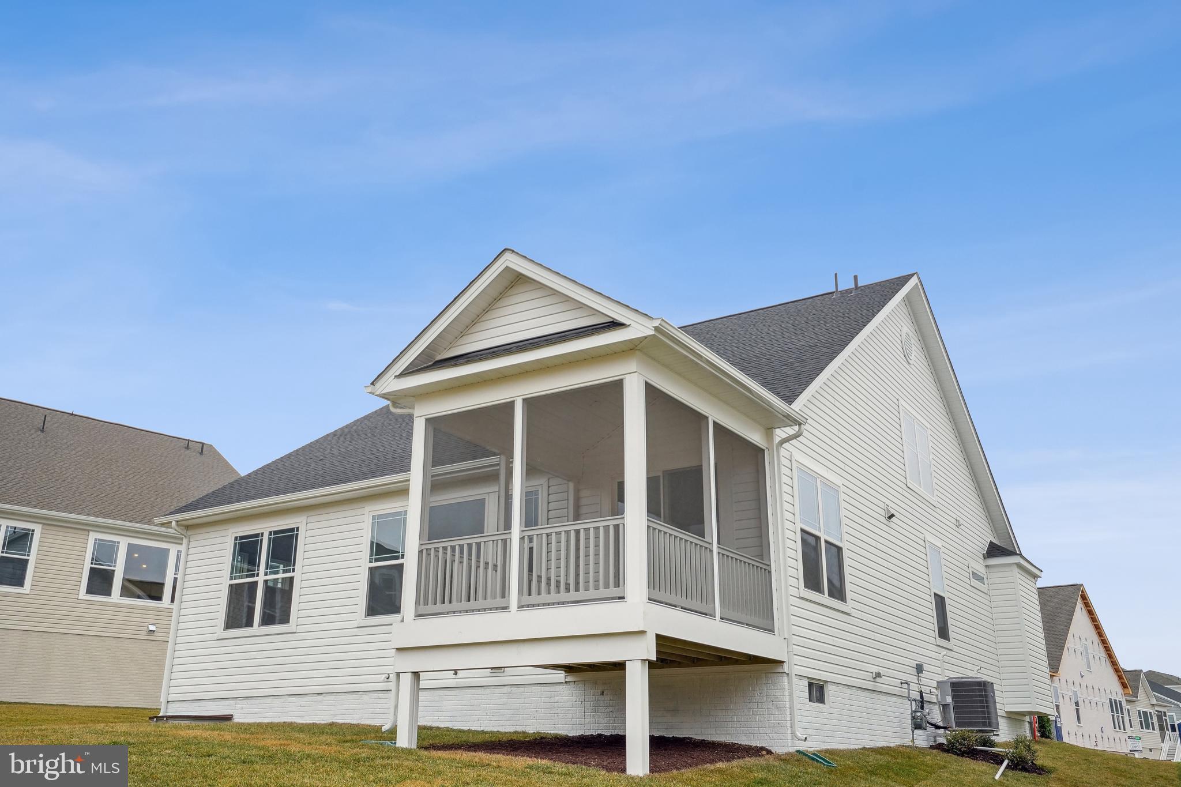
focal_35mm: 32
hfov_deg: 58.7
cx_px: 590
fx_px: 1050
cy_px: 394
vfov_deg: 41.1
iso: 640
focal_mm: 32
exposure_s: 1/400
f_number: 9
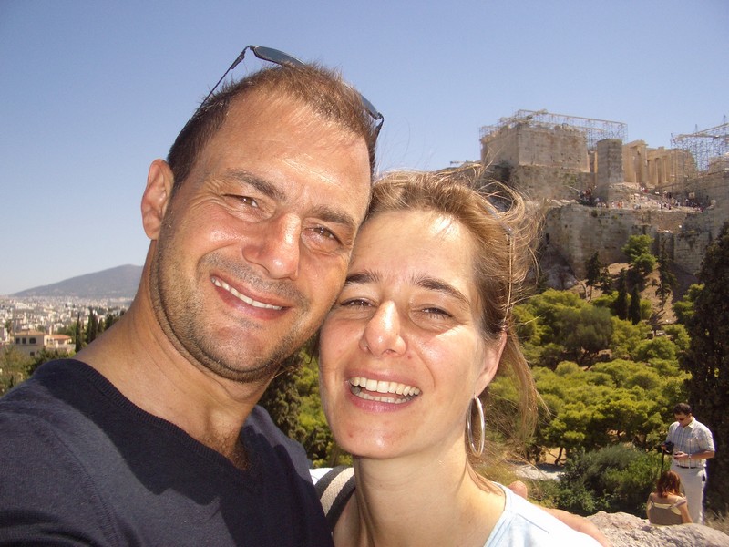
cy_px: 274
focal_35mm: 35
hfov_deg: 52.6
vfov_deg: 40.7
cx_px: 364
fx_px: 737
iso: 100
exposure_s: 1/800
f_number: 4.3
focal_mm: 5.8
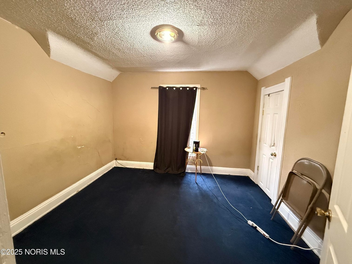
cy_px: 132
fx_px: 142
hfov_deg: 102.1
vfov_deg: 85.7
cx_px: 176
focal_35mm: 14
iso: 1250
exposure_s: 1/60
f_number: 2.2
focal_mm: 2.22
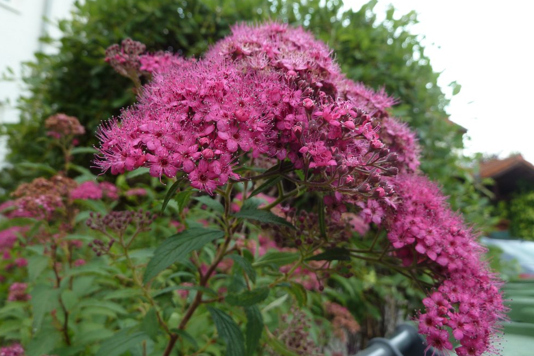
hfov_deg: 67.4
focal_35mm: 27
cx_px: 262
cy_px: 175
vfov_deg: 47.9
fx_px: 400
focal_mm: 4.1
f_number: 3.3
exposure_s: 1/50
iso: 80
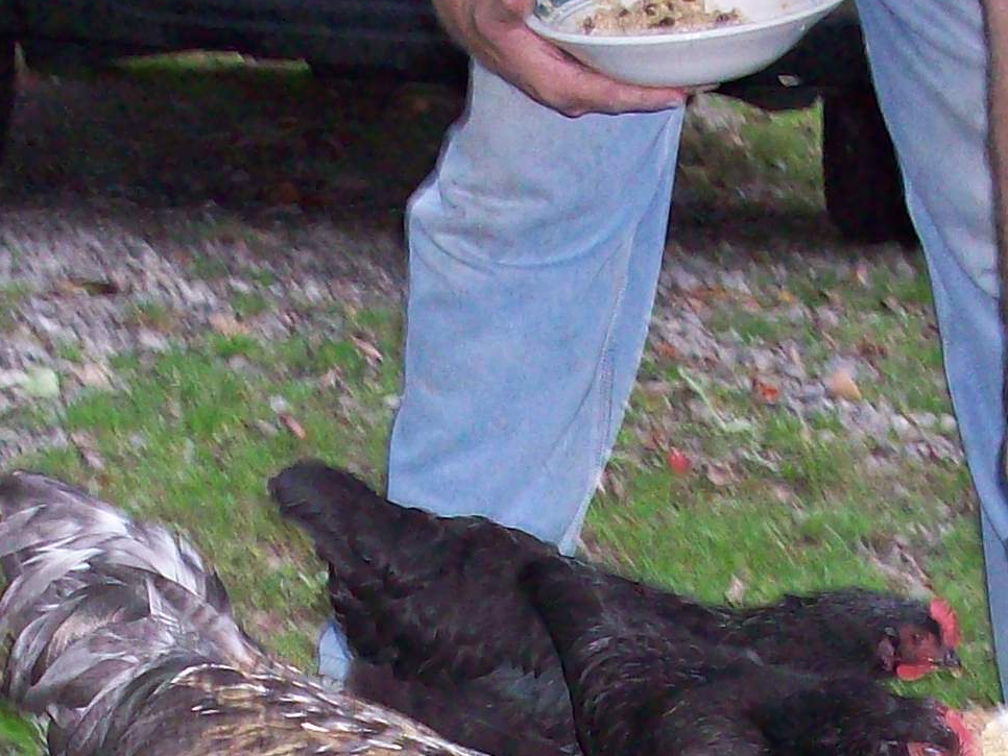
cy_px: 1068
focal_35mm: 117
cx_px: 466
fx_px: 3408
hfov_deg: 16.8
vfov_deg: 12.2
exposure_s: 1/64
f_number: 2.8
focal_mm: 6.2
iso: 200
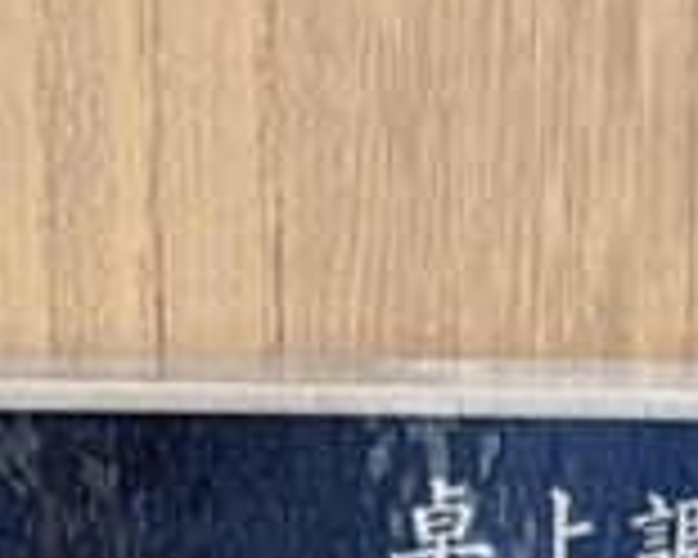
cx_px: 176
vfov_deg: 6.8
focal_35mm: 196
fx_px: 4049
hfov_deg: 9.8
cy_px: 1899
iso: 250
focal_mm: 5.96
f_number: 1.6
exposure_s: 1/50
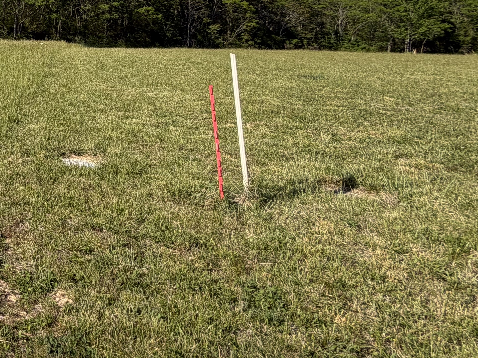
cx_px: -177
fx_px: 580
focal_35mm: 42
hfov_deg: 31.5
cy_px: -17
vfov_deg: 31.2
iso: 20
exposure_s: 1/888
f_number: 2.2
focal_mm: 2.22
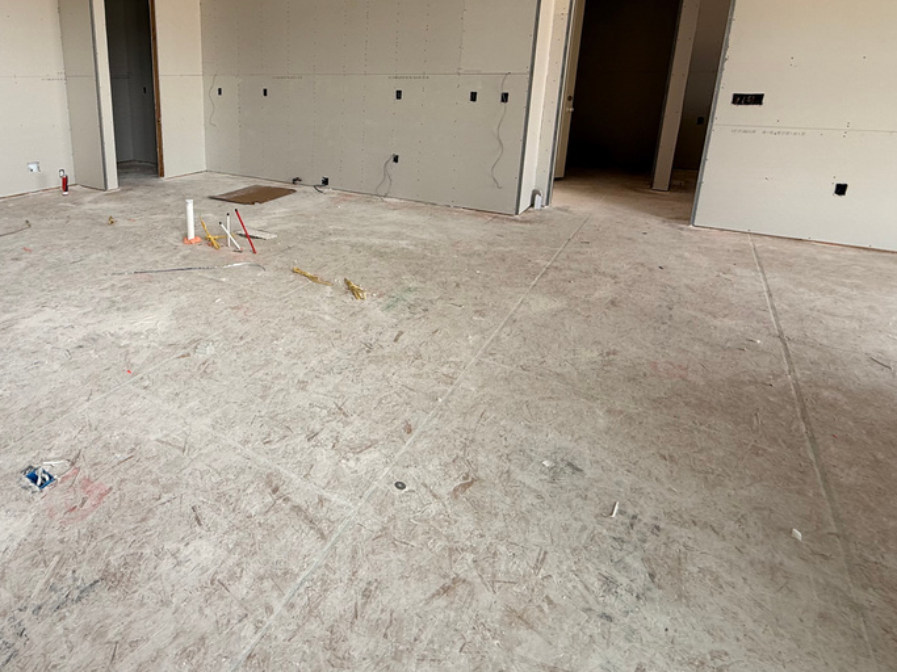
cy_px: 202
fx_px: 544
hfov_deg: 75.5
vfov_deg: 61.2
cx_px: 272
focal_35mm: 21
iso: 50
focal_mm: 2.22
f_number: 2.2
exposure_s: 1/99
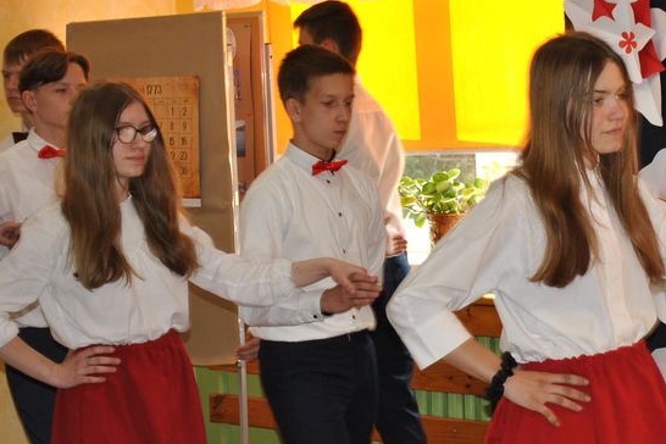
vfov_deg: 10.8
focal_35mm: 127
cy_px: 179
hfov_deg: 16.0
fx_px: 2348
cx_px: 544
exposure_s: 1/60
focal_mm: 45
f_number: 5.3
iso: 200
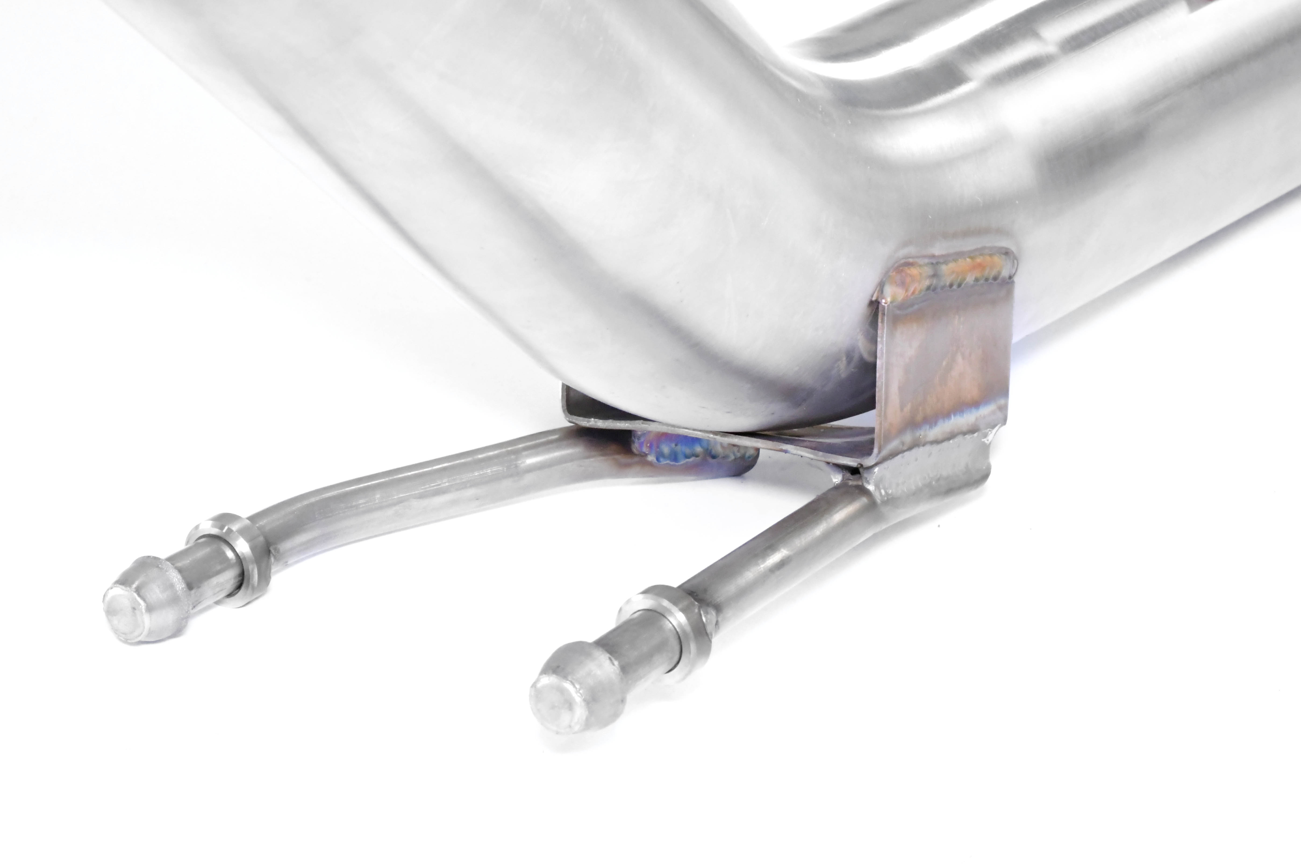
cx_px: 650
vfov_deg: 11.4
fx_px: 4336
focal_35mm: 120
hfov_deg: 17.1
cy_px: 434
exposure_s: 1/80
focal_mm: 80
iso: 4000
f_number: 20
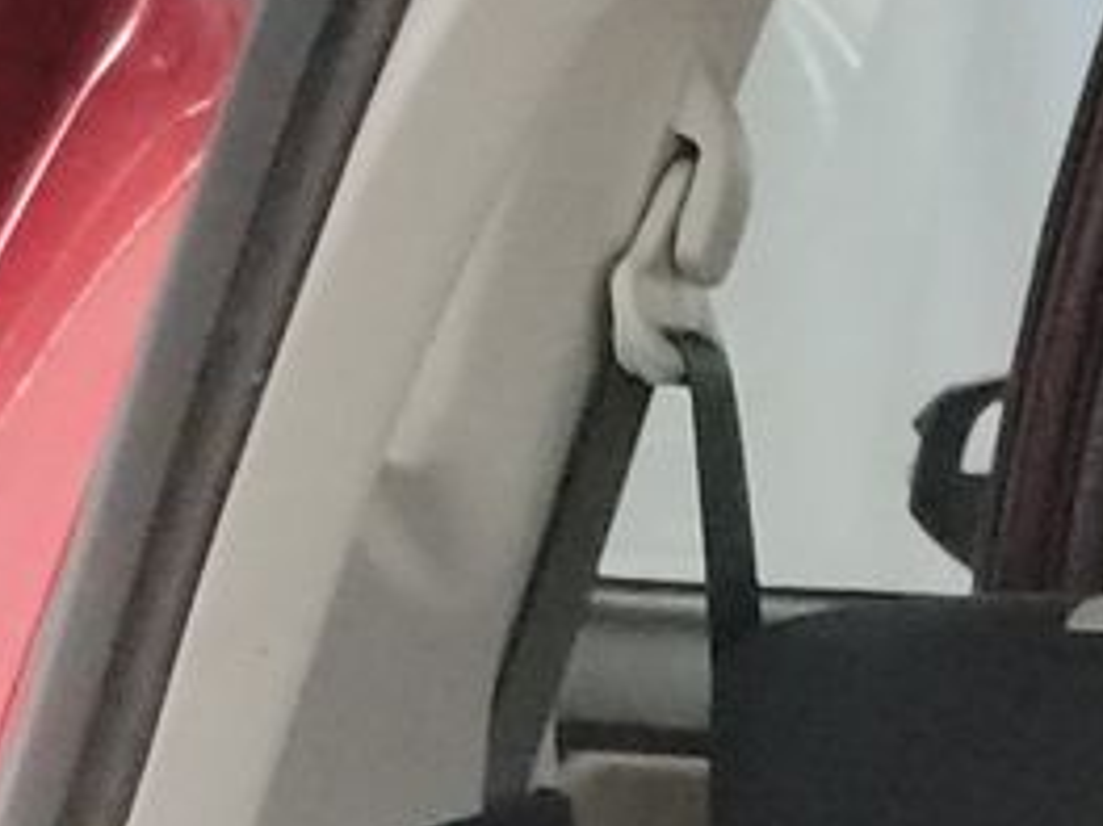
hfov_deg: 11.2
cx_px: 2684
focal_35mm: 146
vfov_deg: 9.1
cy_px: 2013
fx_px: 4650
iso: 2184
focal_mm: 6.7
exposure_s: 1/59
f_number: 1.8
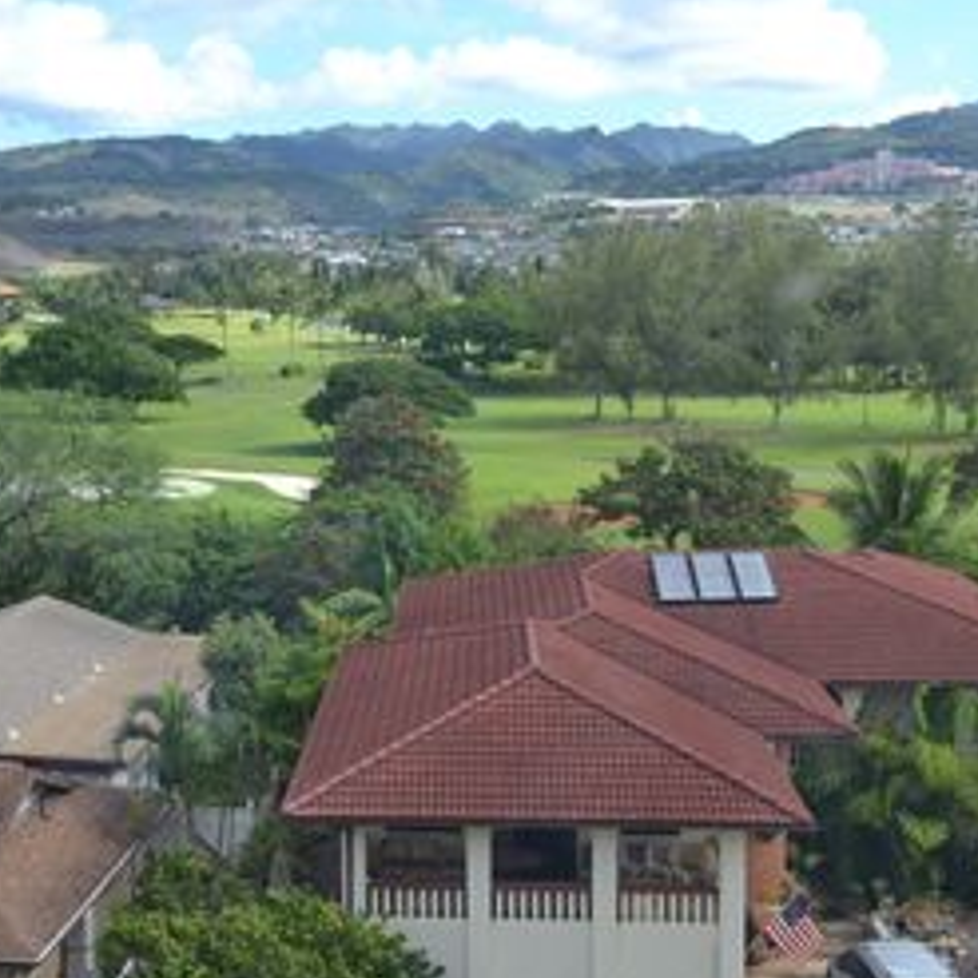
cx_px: 294
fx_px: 1822
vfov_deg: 30.0
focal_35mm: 57
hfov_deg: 29.7
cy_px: 388
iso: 100
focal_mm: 22
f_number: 6.3
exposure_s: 1/200
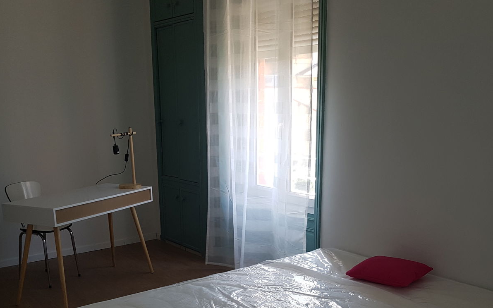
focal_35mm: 37
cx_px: 288
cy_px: 238
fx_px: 497
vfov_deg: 33.6
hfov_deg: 52.5
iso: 64
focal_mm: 4.2
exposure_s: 1/100
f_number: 1.7
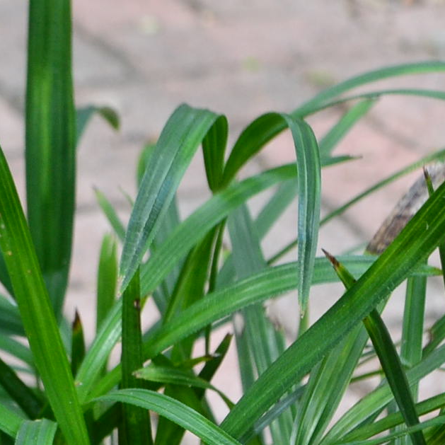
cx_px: 145
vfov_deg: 12.3
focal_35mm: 140
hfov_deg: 12.5
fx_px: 2036
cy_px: 487
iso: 800
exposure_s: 1/80
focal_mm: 30
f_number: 8
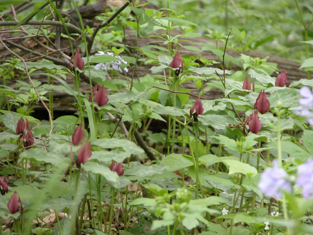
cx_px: 156
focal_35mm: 280
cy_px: 118
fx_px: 2532
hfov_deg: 7.1
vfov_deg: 5.3
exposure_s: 1/28.5
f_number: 4.2
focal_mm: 71.2
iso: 100
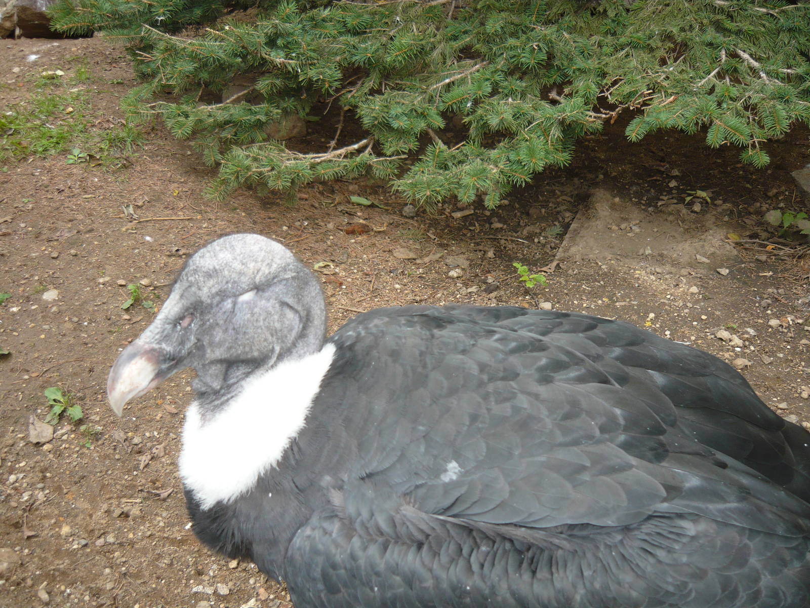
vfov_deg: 42.9
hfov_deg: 55.4
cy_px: 304
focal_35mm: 33
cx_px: 405
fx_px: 772
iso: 100
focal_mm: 5.5
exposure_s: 1/30
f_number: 2.8
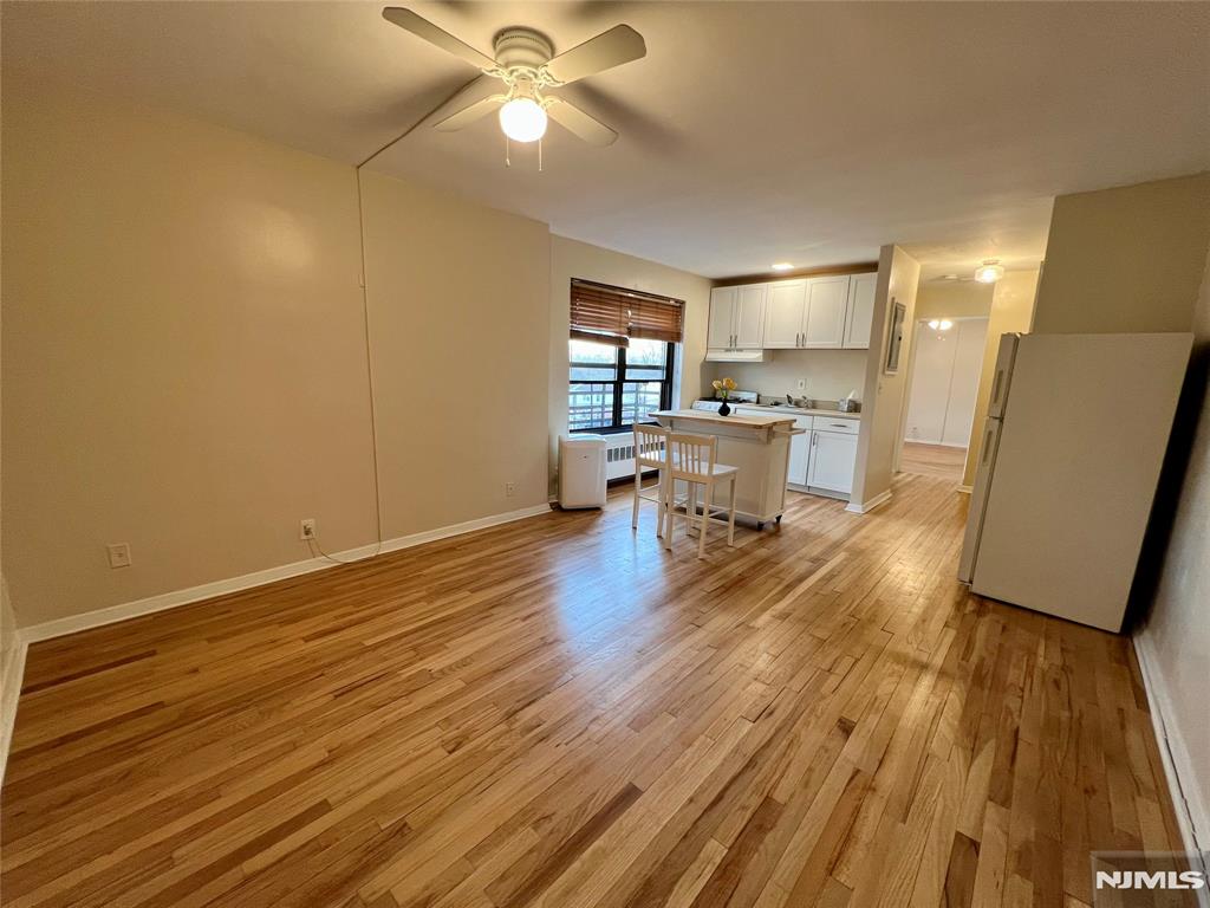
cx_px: 605
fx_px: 454
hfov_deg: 106.2
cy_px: 454
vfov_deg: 89.9
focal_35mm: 13
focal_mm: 1.57
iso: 160
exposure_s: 1/60
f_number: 1.8
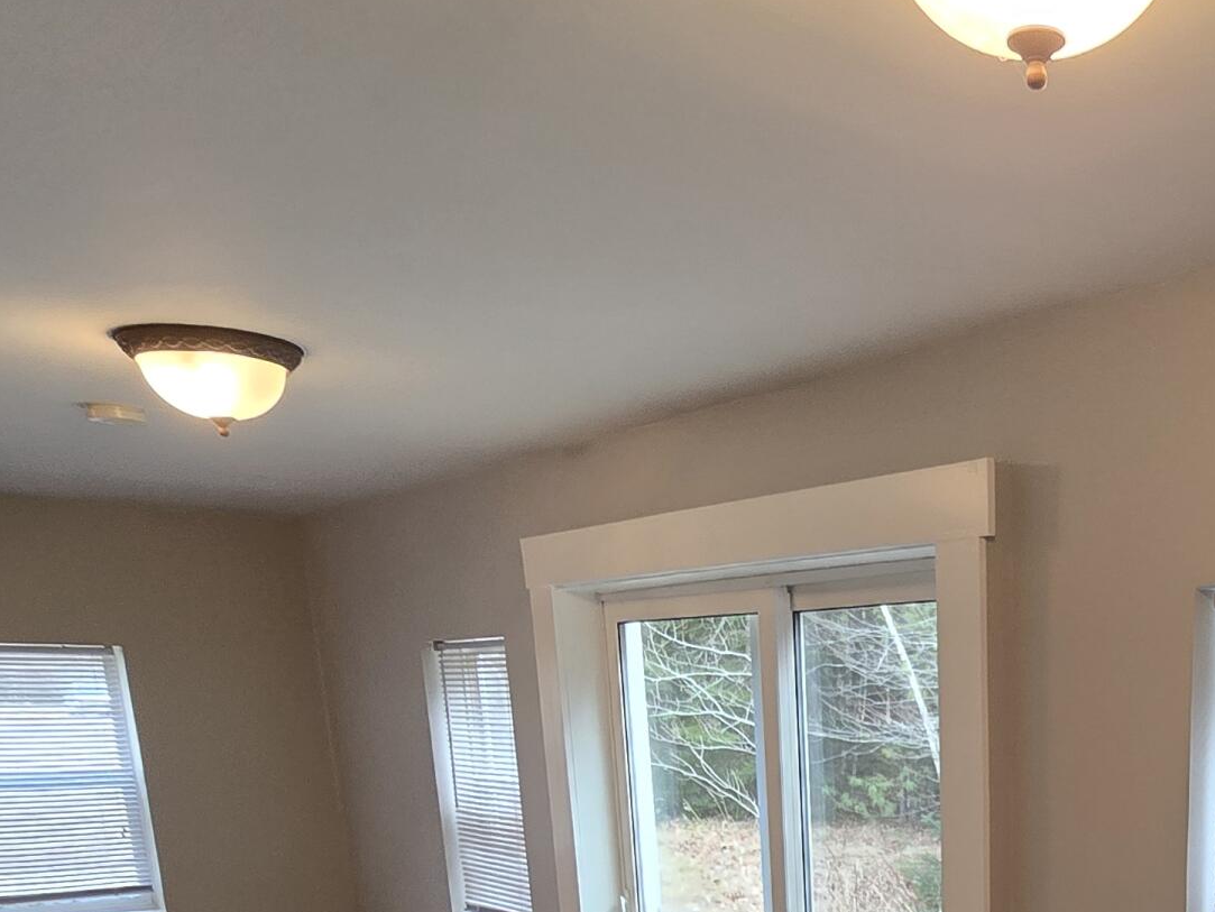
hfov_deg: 47.4
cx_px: 1034
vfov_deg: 32.5
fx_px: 1264
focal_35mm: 36
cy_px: 1105
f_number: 2.2
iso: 125
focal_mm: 2.2
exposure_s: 1/60
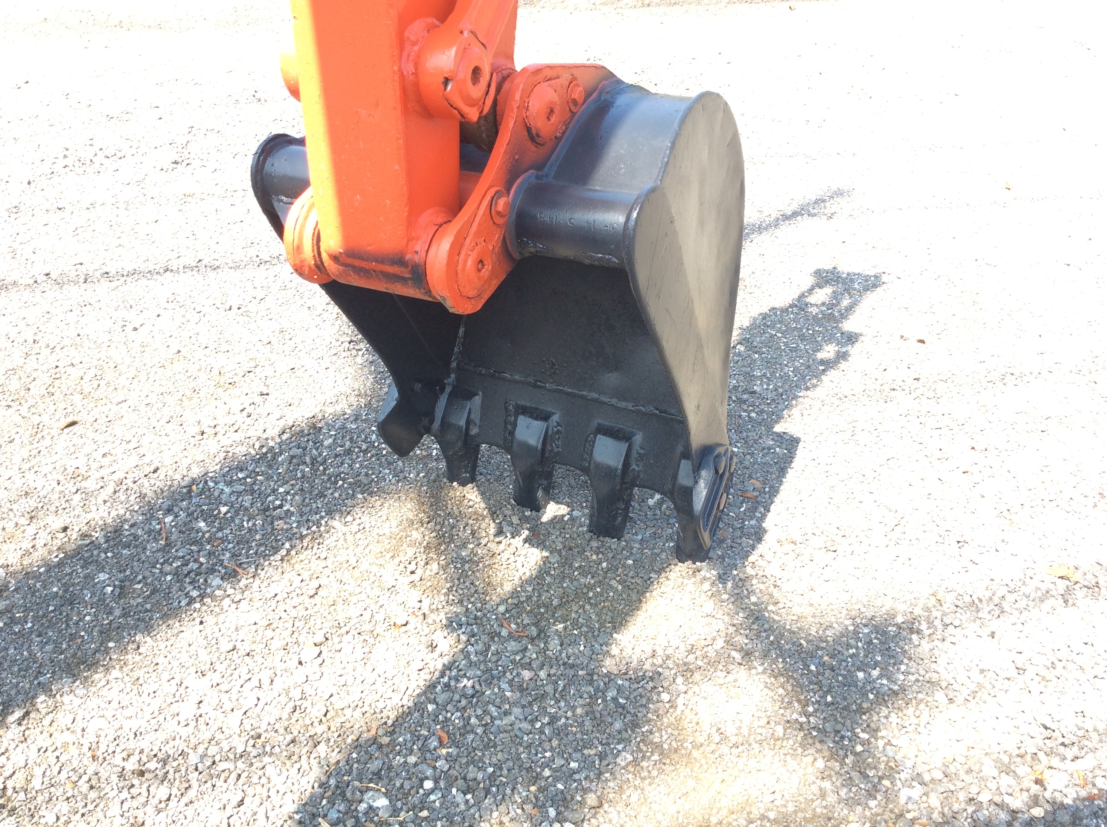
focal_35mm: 32
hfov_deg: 56.9
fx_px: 1022
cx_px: 554
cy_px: 414
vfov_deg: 44.1
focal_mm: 3.3
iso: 32
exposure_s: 1/272
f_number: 2.4
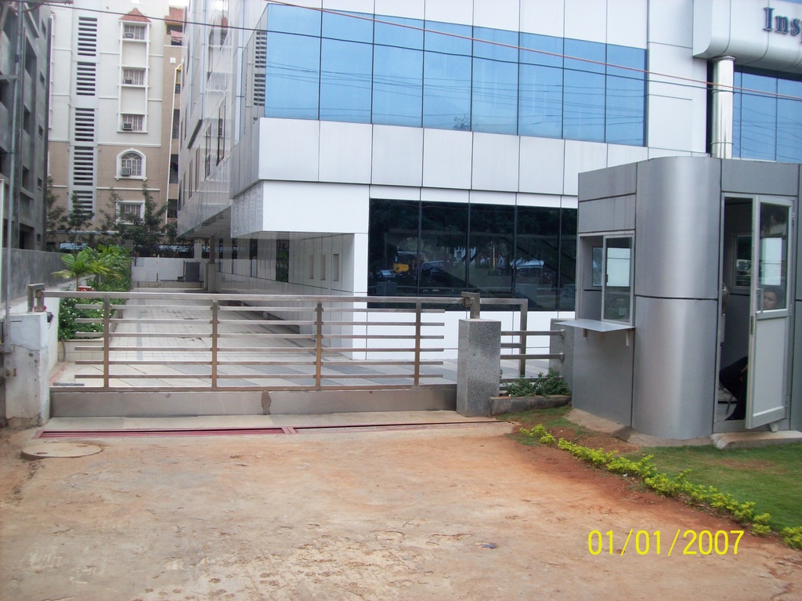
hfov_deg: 51.4
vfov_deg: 39.6
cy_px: 300
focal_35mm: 36
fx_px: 834
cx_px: 401
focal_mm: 6
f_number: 2.7
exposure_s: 1/230
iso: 80
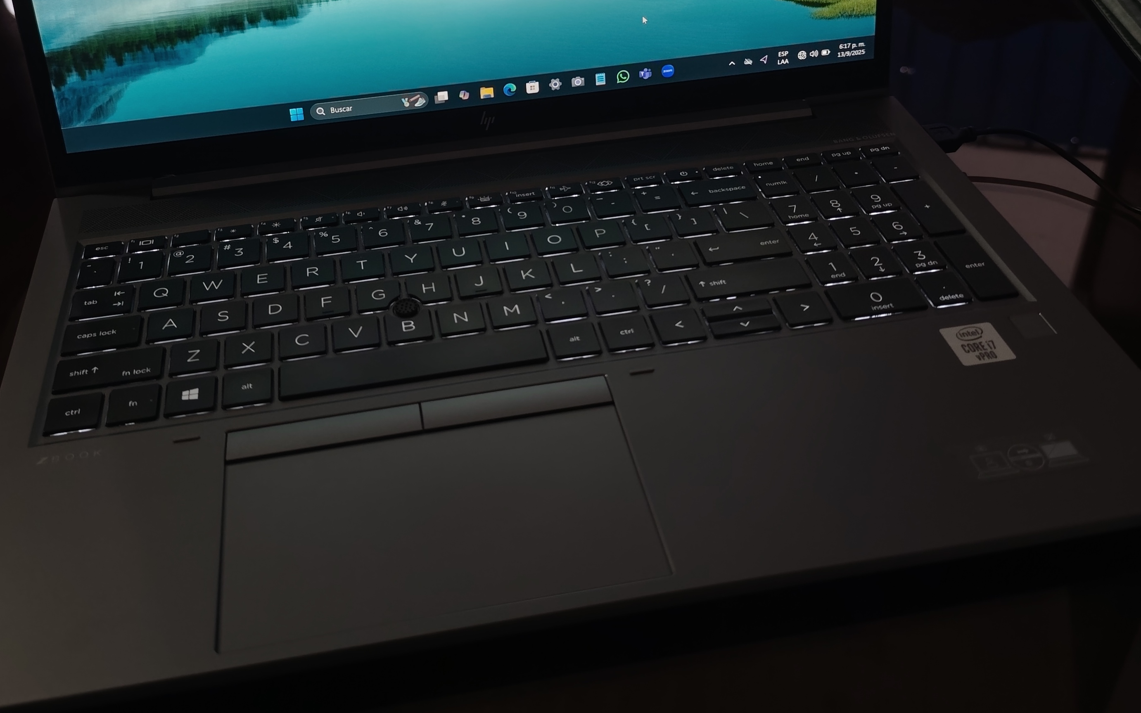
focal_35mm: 36
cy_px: 166
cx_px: 513
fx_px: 1119
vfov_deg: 34.5
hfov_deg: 53.9
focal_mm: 6.19
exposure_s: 1/50
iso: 800
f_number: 1.65
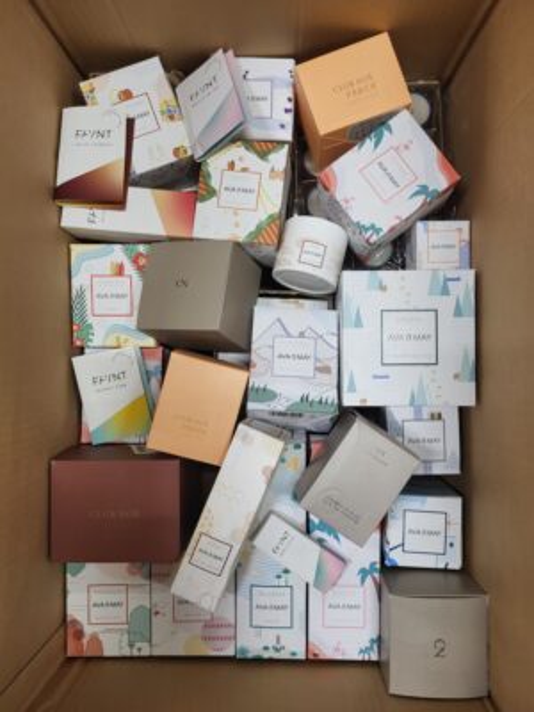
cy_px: 356
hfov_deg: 53.1
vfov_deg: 67.3
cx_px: 267
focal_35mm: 26
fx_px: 535
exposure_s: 1/100
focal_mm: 5.4
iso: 200
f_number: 1.8
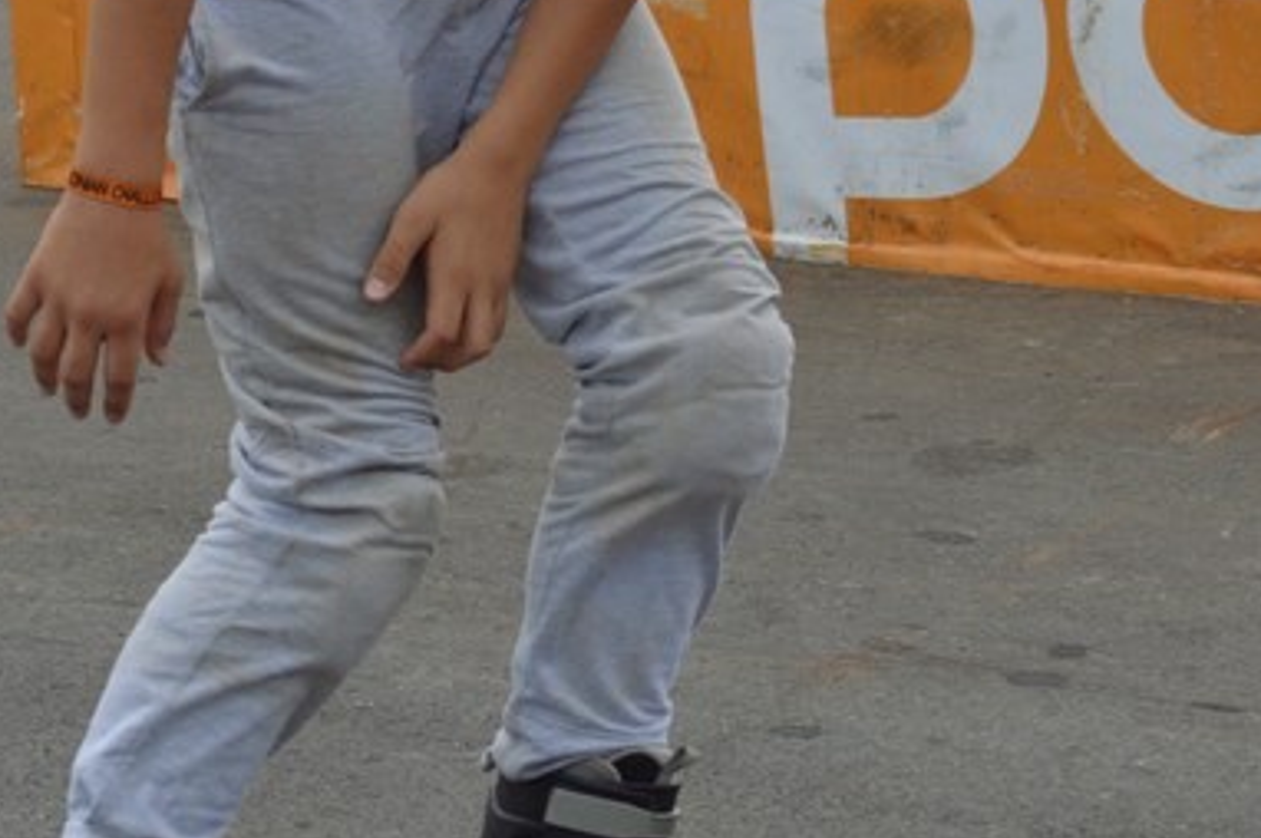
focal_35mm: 219
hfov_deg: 9.4
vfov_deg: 6.2
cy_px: -13
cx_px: 617
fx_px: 7664
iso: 400
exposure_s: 1/2500
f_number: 5.6
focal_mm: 62
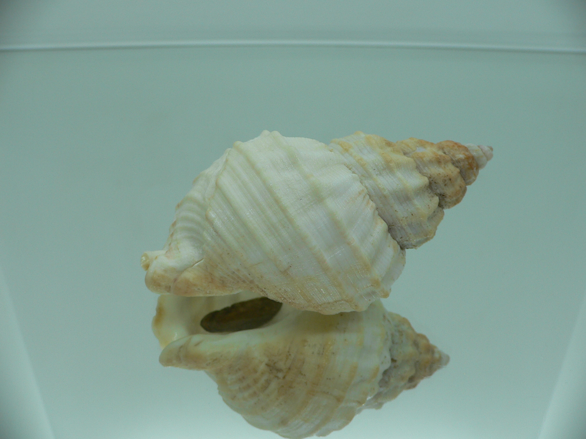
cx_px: 293
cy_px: 220
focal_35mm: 35
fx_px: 593
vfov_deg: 40.7
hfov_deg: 52.6
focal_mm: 4.6
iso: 80
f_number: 2.8
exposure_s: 1/80
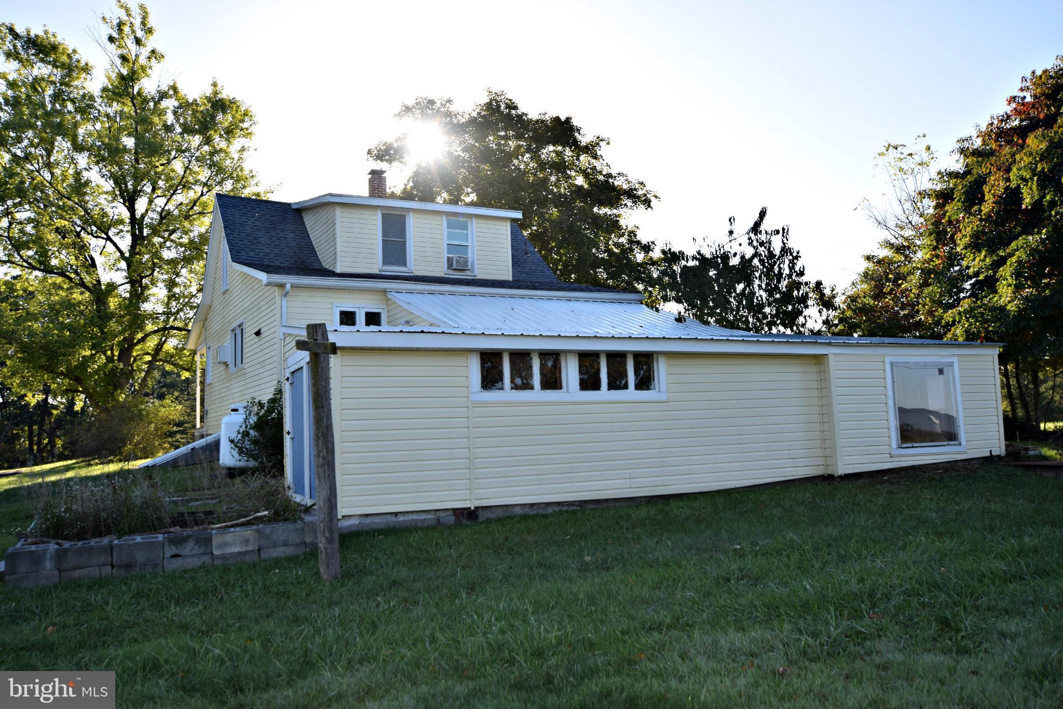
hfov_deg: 61.9
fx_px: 886
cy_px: 354
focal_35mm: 30
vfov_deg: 43.6
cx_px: 532
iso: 100
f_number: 6.3
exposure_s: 1/160
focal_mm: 20
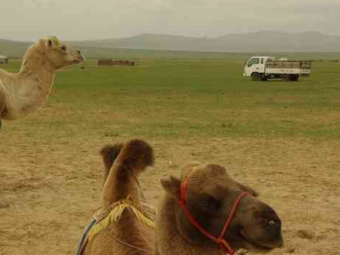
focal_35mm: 101
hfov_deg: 19.3
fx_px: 992
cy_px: 163
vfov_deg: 14.6
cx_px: 88
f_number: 8
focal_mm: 32.5
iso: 100
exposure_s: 1/250
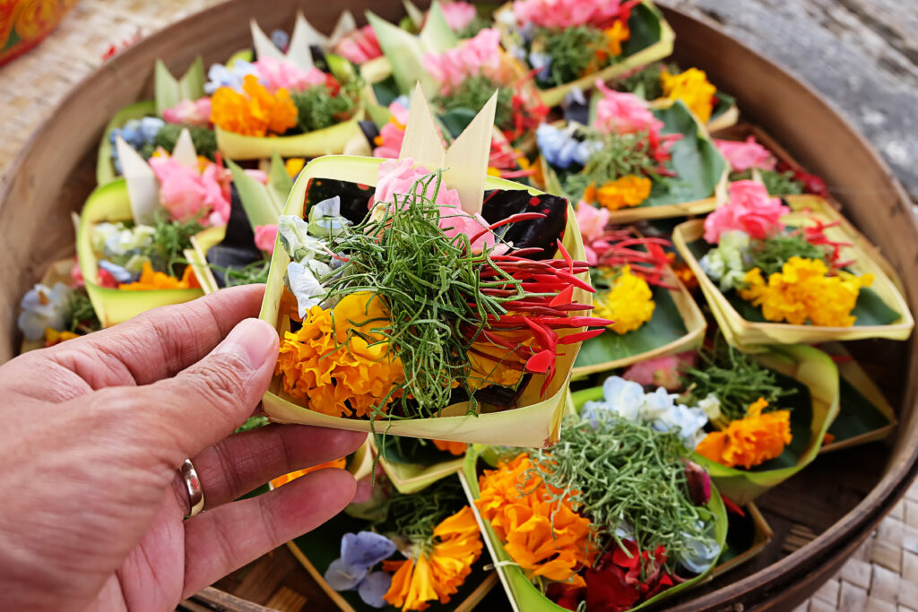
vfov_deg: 37.9
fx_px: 893
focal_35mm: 35
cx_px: 459
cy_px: 306
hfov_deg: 54.4
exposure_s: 1/150
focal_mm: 23.2
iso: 400
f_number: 5.6
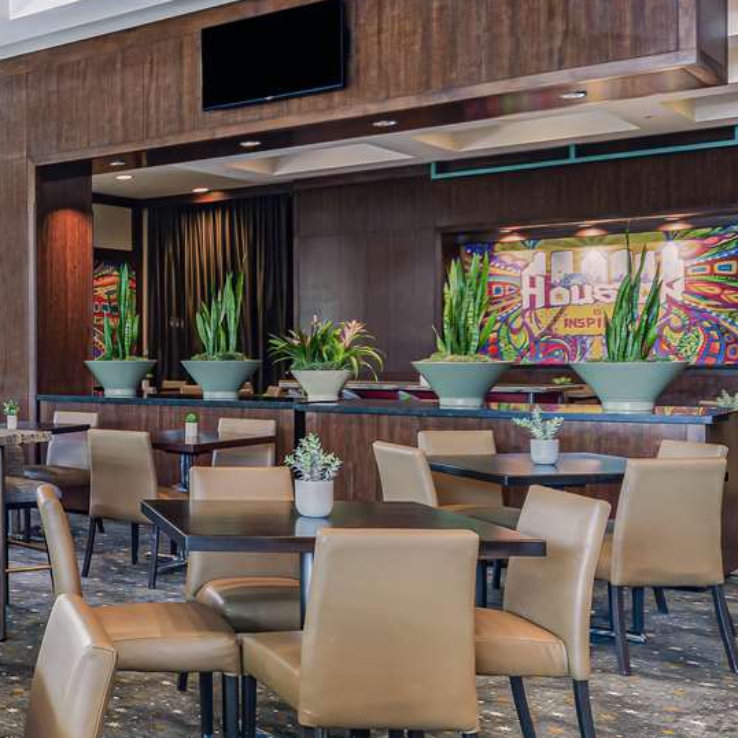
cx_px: -141
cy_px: 410
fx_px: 1114
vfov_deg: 36.6
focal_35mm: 46
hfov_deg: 31.1
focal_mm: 13
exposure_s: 1/15
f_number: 7.1
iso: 250
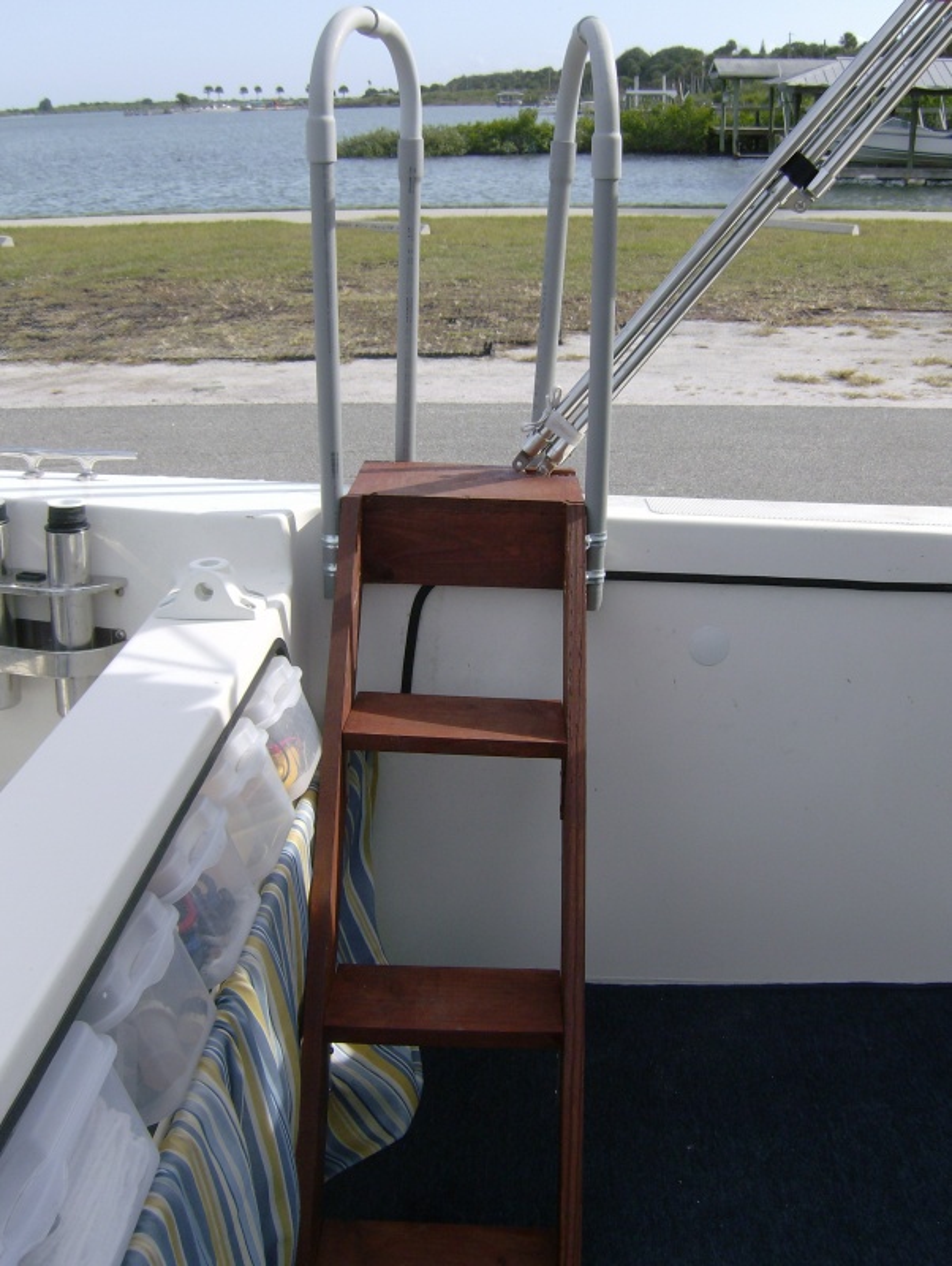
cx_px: 476
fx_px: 1317
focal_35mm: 36
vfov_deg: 51.3
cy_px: 633
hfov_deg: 39.7
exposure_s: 1/650
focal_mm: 6
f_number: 4.7
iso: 100
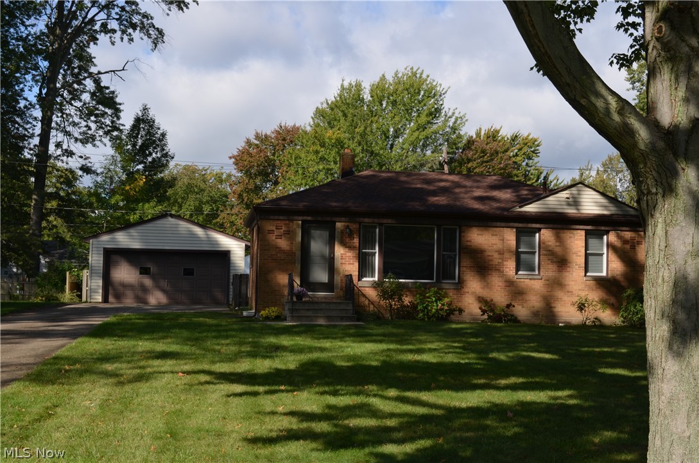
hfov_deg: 41.2
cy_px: 232
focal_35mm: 48
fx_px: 930
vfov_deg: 27.9
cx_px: 350
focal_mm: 32
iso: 100
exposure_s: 1/200
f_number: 8
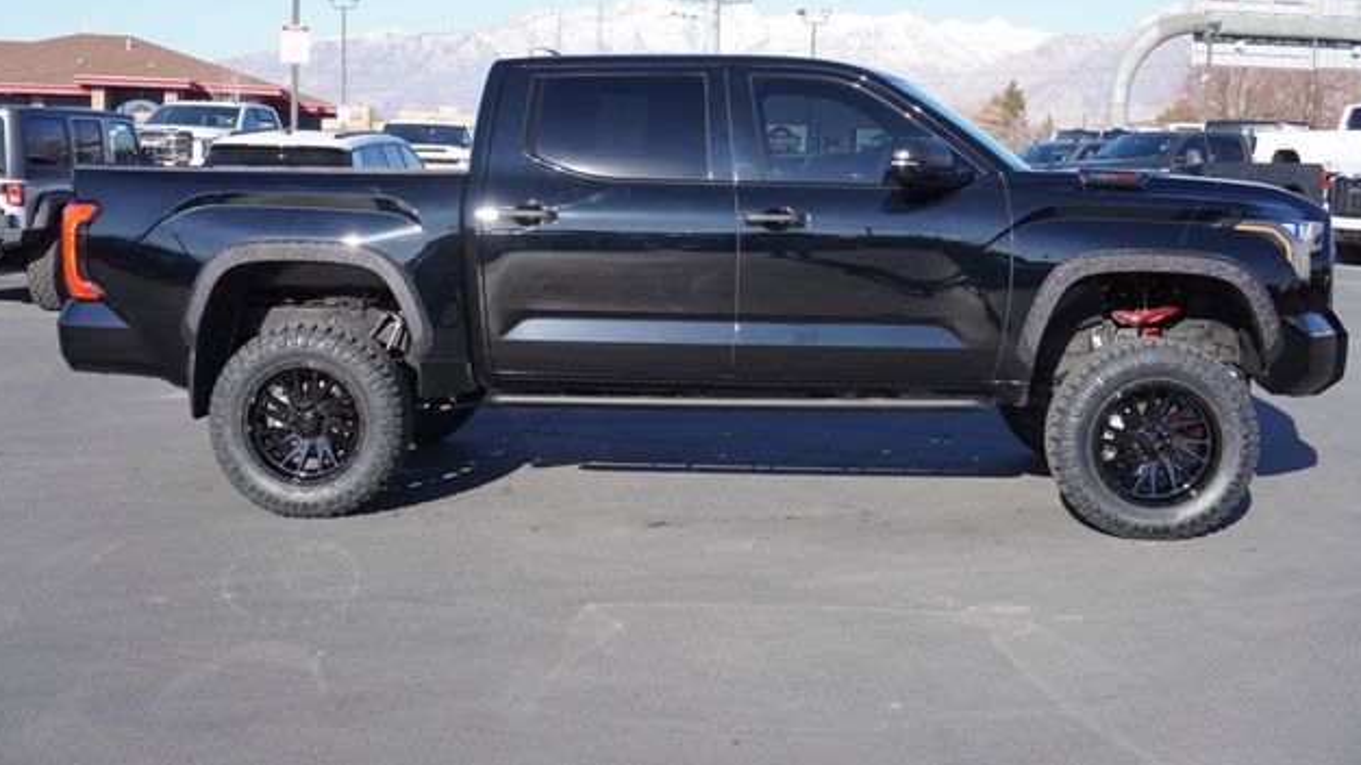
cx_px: 683
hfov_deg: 45.5
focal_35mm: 45
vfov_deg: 26.5
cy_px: 306
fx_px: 1624
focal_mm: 28
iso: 100
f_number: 7.1
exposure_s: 1/160
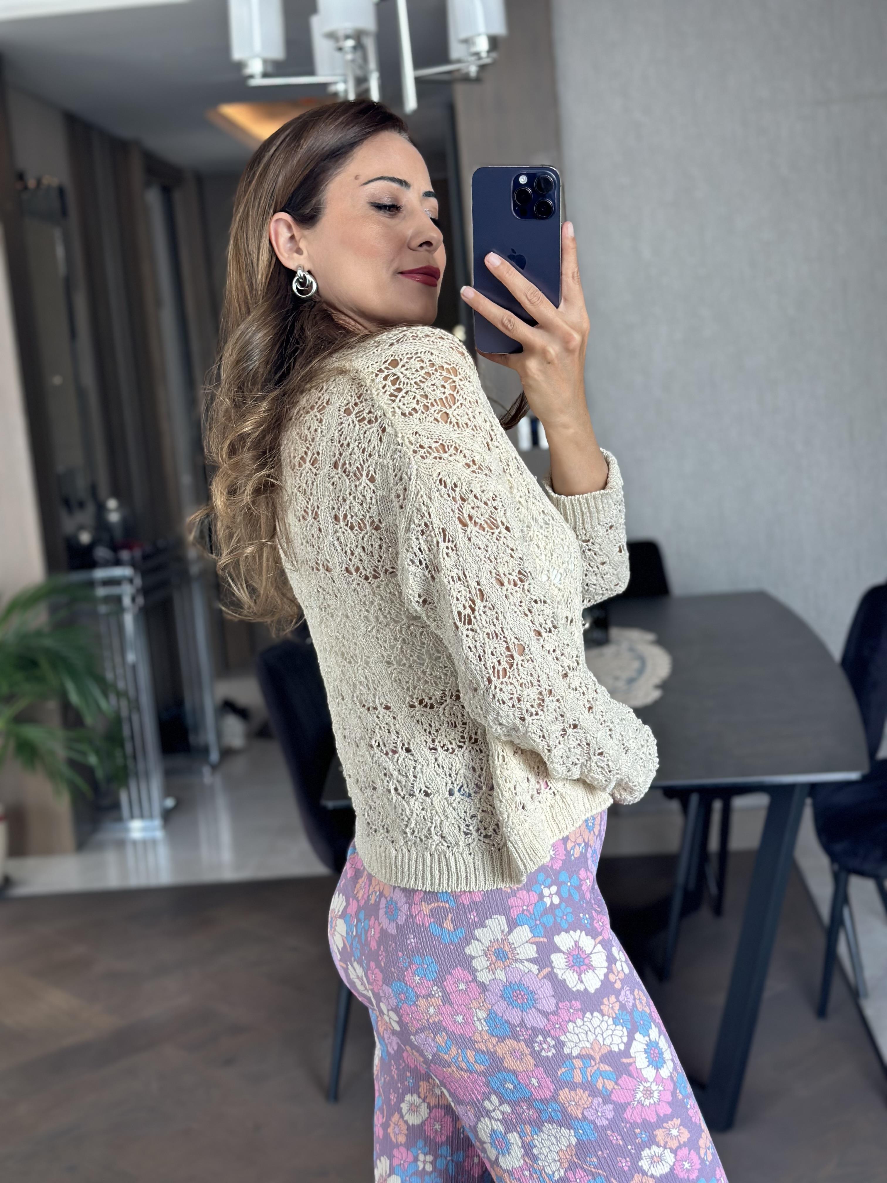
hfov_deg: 30.3
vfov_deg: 39.7
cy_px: 592
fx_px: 1640
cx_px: 444
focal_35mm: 48
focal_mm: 6.86
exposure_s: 1/121
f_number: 1.78
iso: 100
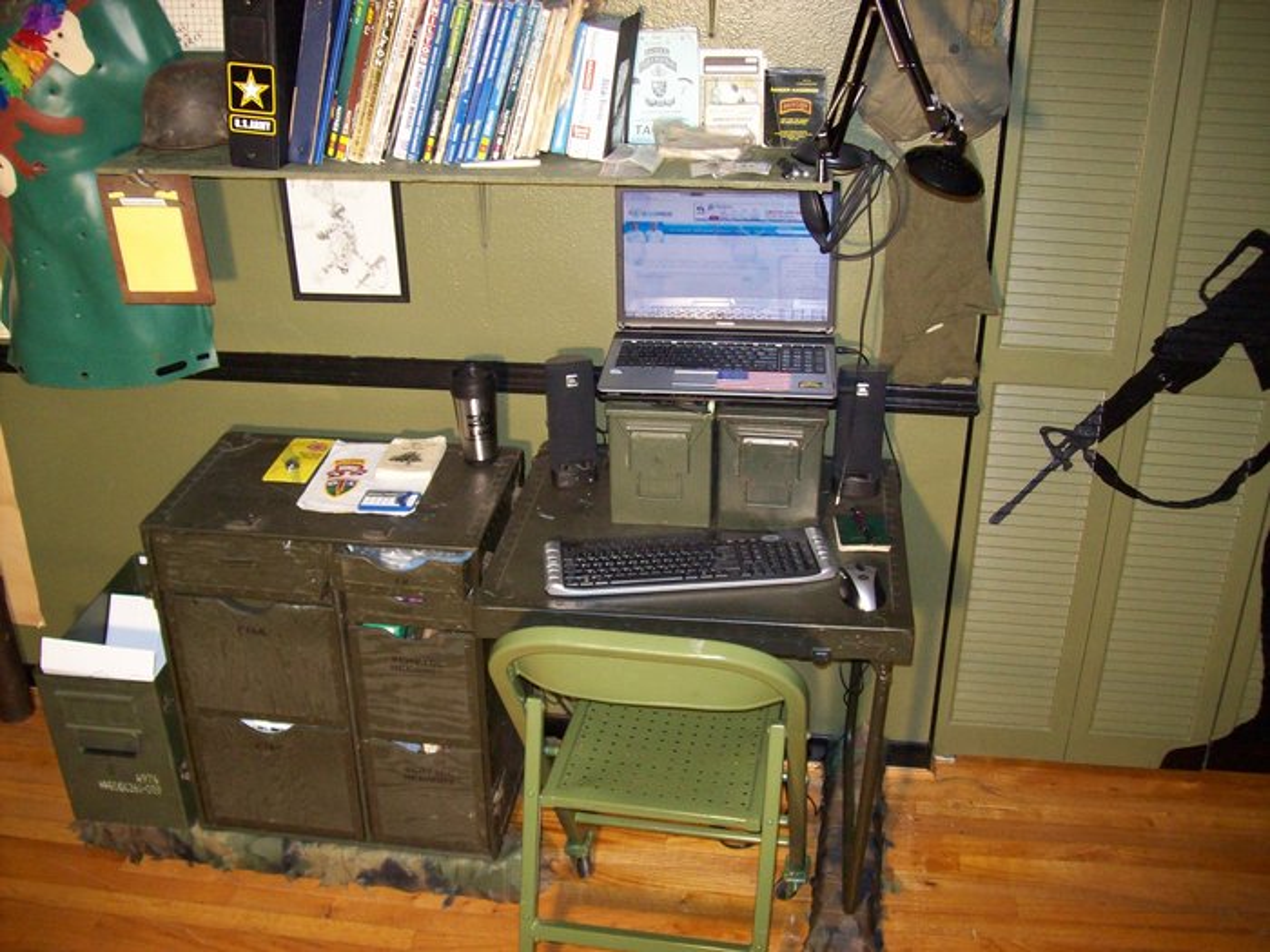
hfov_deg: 51.4
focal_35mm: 36
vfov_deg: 39.7
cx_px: 635
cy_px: 476
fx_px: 1321
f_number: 2.7
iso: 200
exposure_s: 1/64
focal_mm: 6
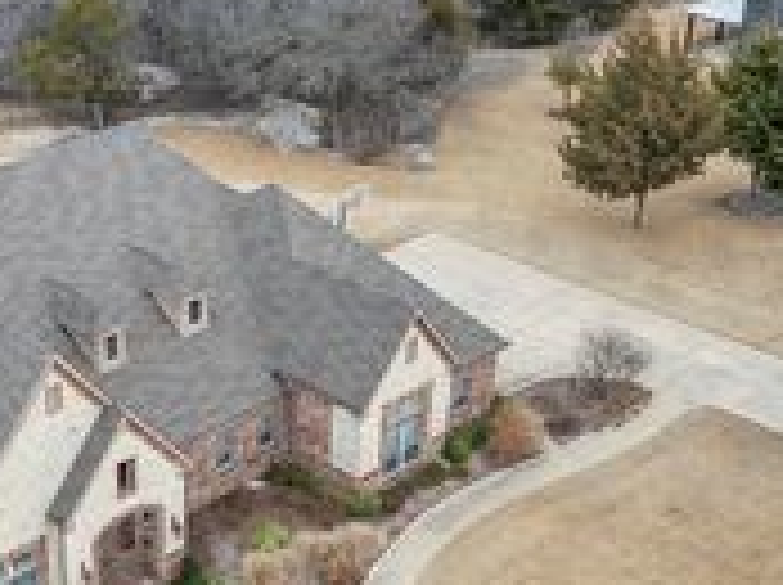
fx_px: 1559
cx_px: 230
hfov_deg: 27.9
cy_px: 524
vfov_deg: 20.8
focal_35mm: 69
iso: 100
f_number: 1.7
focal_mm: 6.72
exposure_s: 1/1000
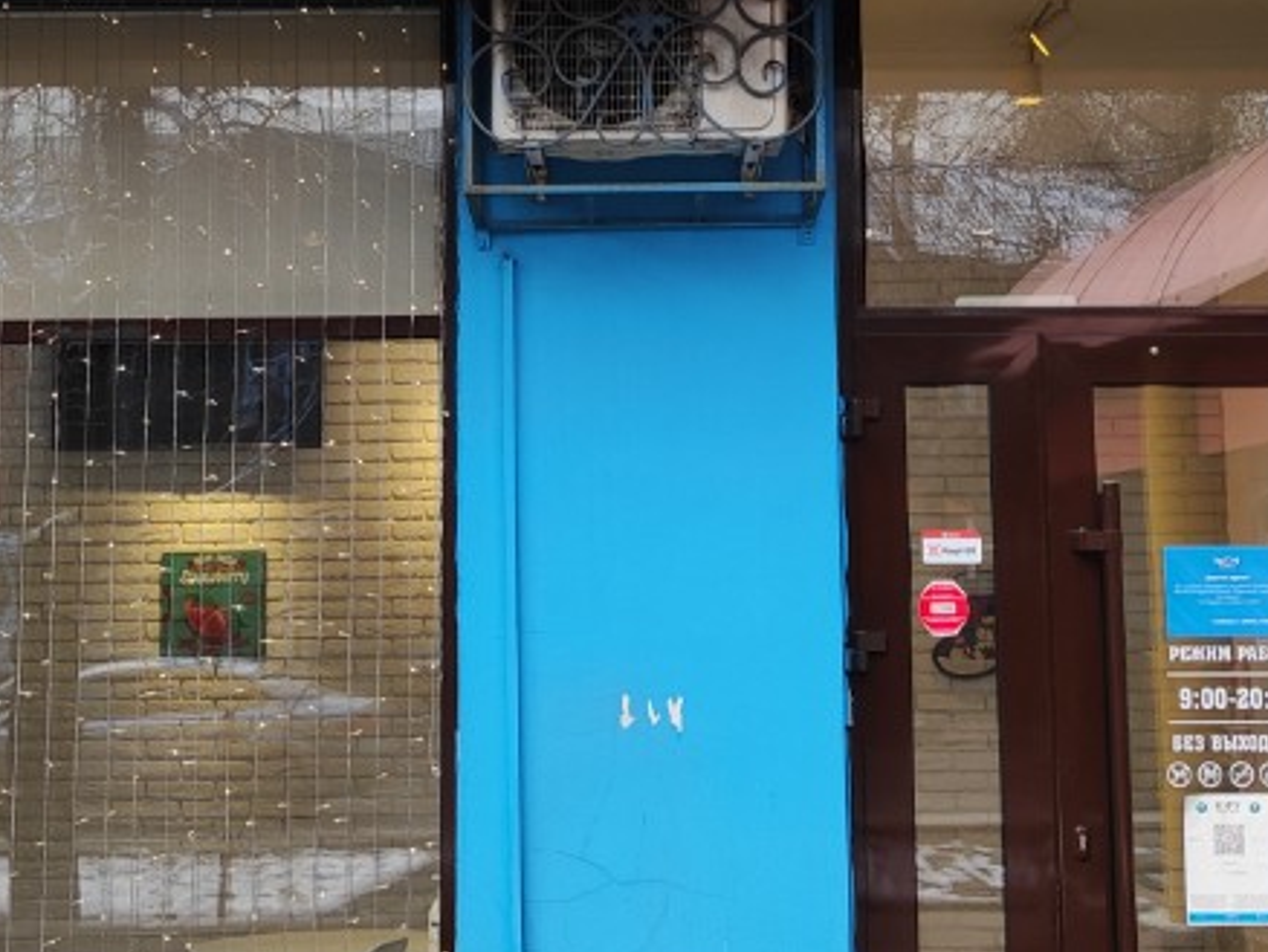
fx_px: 2785
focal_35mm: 76
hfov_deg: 25.6
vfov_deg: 19.3
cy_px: 258
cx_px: 601
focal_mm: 4.7
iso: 60
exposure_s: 1/100
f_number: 1.79
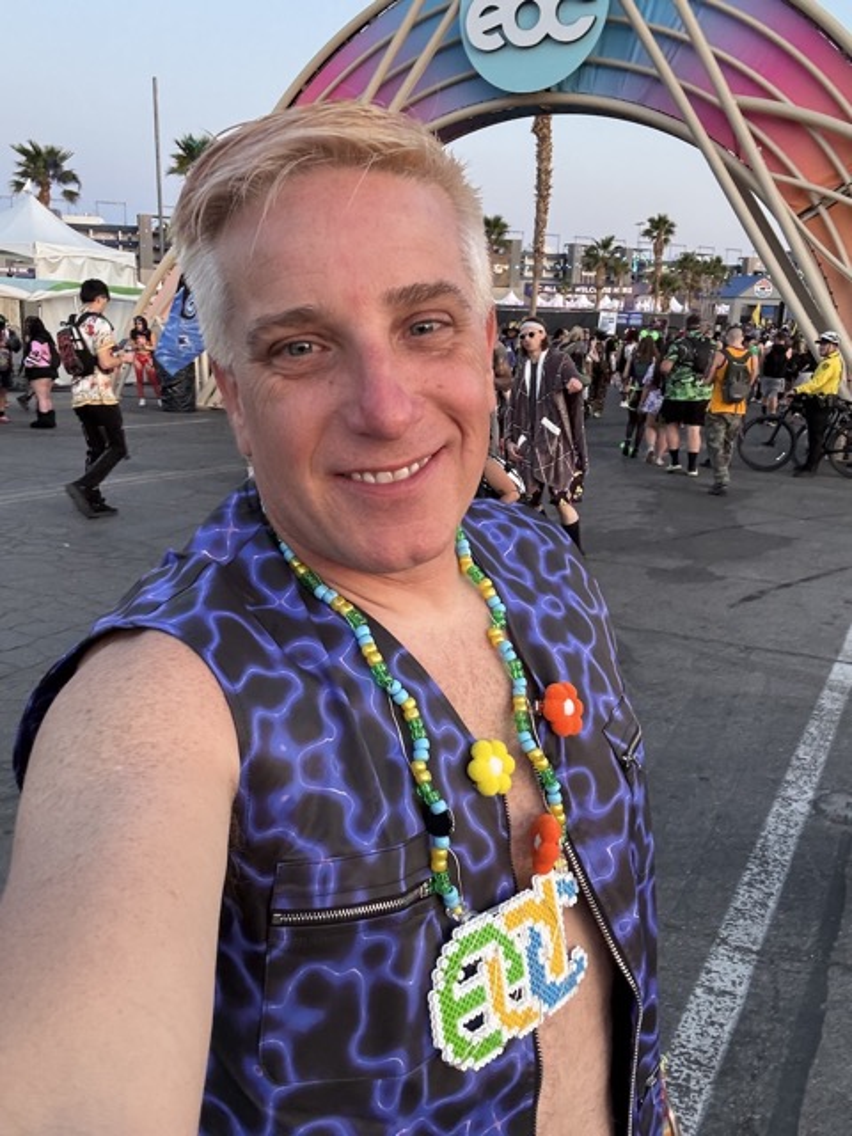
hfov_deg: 46.8
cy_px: 568
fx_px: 985
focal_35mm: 30
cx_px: 426
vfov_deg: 60.0
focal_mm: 2.69
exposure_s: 1/60
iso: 250
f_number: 1.9
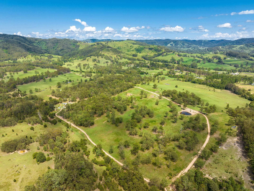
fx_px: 176
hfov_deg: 71.6
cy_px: 96
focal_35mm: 24
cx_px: 127
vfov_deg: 56.8
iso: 100
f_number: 6.3
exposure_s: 1/320
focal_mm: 12.29
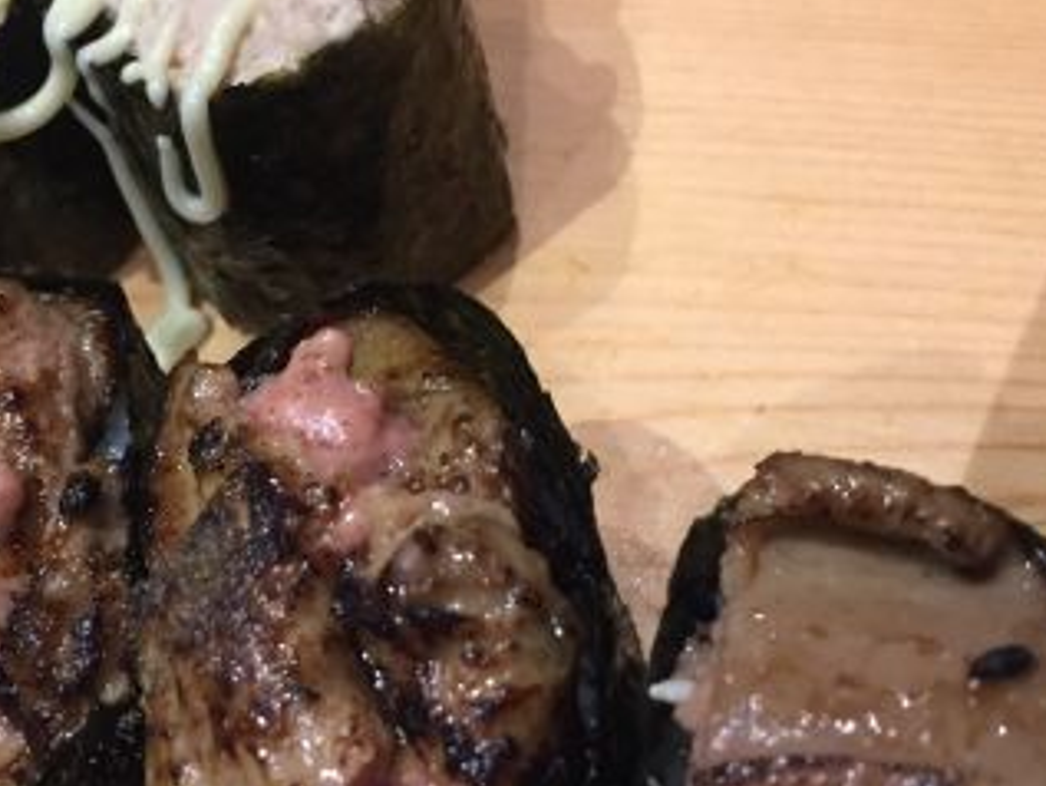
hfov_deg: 29.5
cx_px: 188
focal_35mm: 64
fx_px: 1935
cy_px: 494
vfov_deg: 22.9
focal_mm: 4.15
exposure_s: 1/33
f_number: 2.2
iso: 200
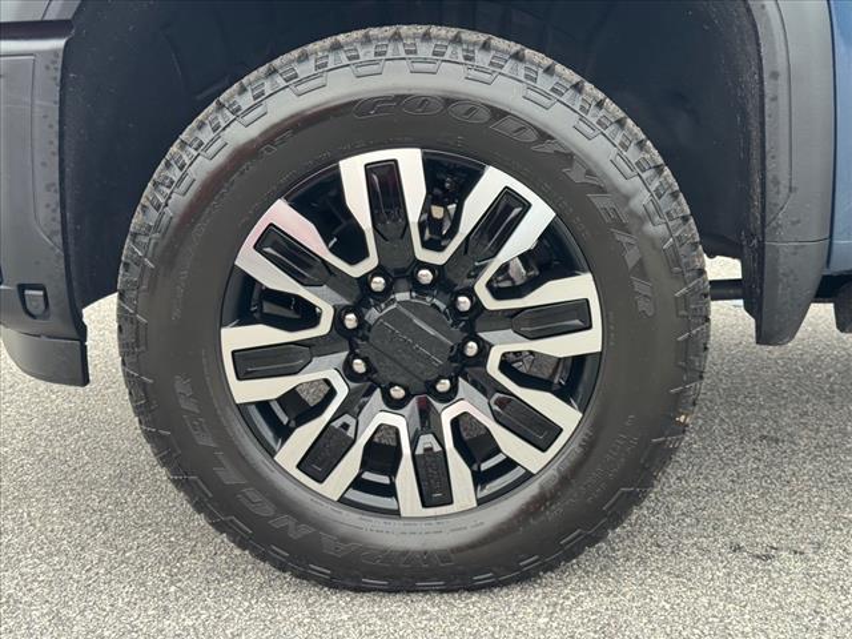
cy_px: 320
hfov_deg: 39.7
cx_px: 426
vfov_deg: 30.3
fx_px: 1181
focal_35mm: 48
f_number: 1.78
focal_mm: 6.76
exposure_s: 1/259
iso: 64
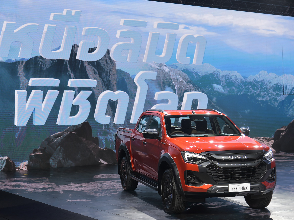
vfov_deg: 23.3
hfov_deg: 30.7
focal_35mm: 63
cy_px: 110
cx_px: 136
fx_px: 535
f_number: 4
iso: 400
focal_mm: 58
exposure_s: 1/125
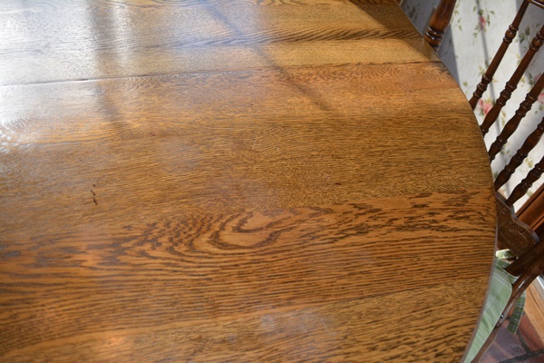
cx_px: 272
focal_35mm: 30
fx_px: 453
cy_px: 182
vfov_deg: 43.6
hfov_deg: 61.9
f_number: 3.8
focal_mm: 20
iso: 320
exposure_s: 1/125
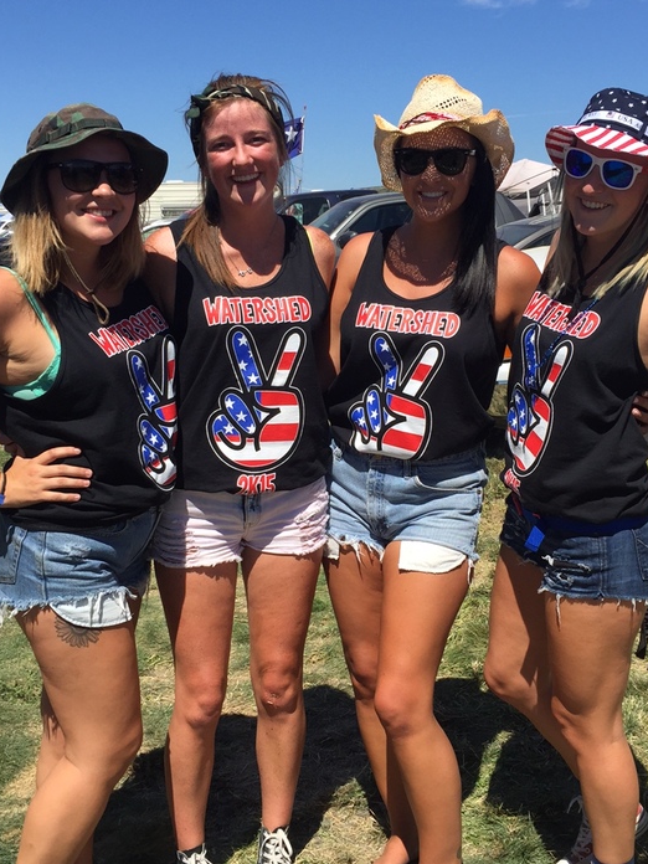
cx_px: 334
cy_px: 427
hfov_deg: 36.0
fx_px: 998
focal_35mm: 40
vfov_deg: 46.8
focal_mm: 4.15
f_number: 2.2
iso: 32
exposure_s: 1/2083
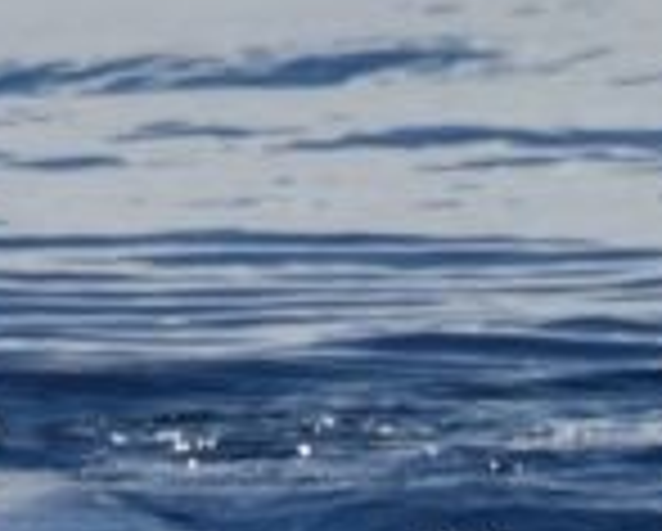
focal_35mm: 3063
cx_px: 225
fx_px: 60092
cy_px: 461
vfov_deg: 0.5
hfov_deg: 0.6
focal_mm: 600
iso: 560
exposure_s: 1/8000
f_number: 6.3
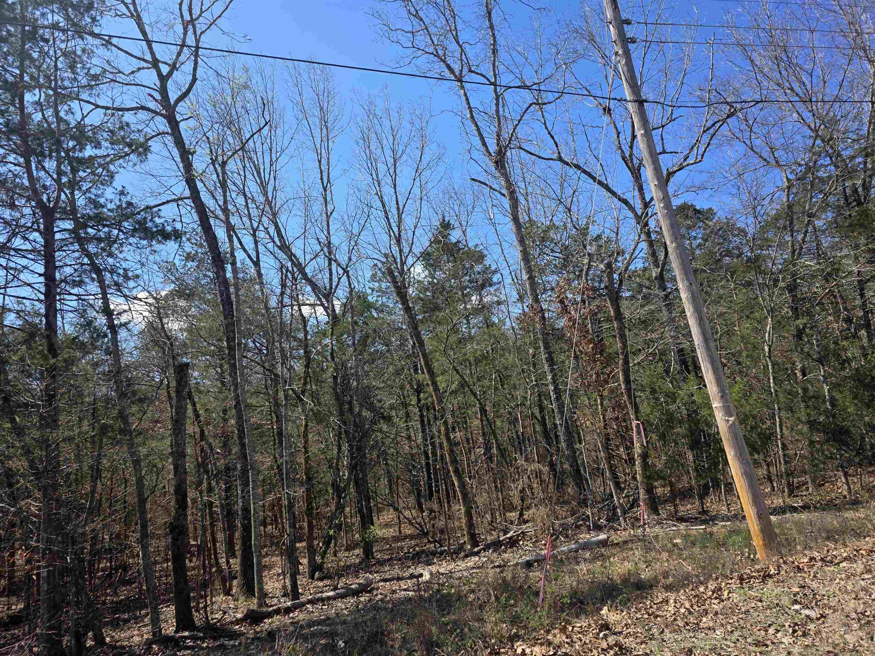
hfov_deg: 73.9
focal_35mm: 23
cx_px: 438
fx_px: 581
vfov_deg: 58.9
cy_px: 328
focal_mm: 6.3
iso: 80
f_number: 1.7
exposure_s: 1/2497
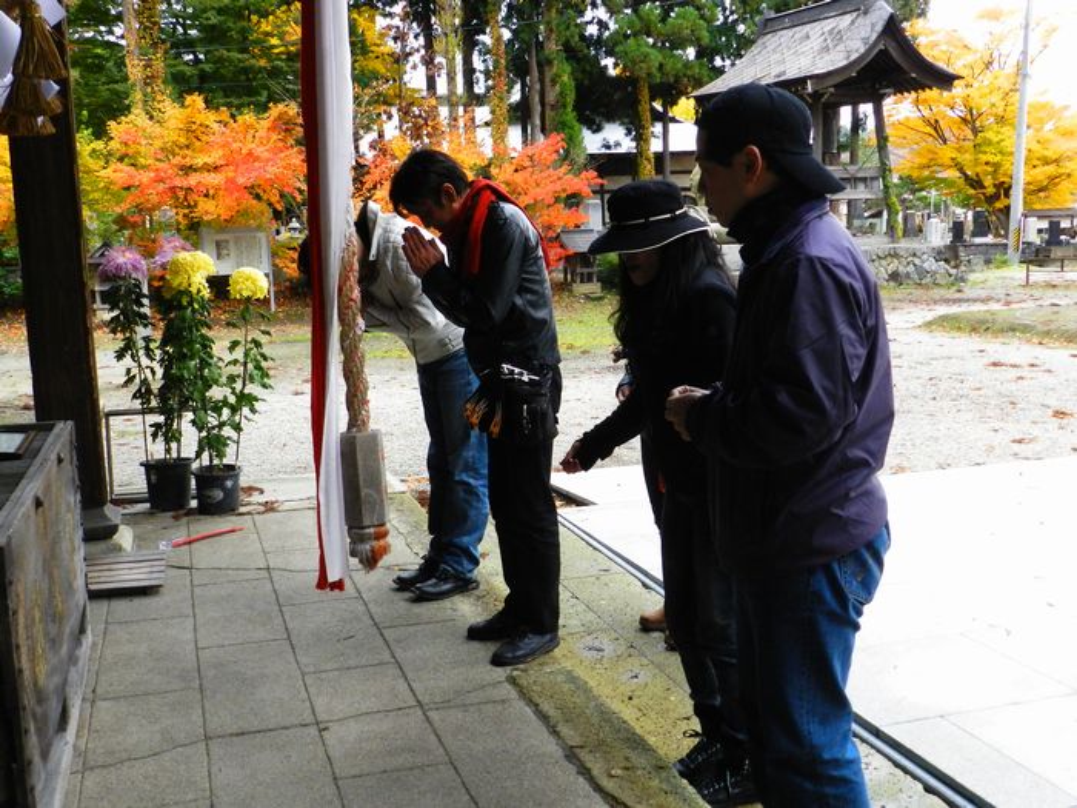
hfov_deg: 49.0
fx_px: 1182
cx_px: 538
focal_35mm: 38
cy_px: 404
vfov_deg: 37.7
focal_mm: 6.7
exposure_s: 1/320
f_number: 4
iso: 400
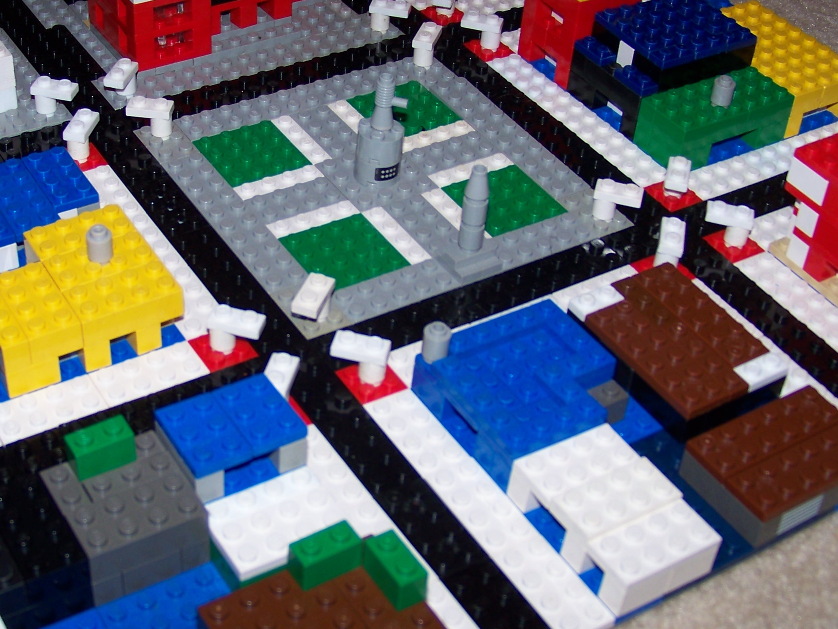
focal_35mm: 57
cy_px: 318
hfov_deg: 33.6
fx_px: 1380
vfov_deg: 25.7
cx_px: 317
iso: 64
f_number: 2.8
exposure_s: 1/30
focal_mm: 5.85
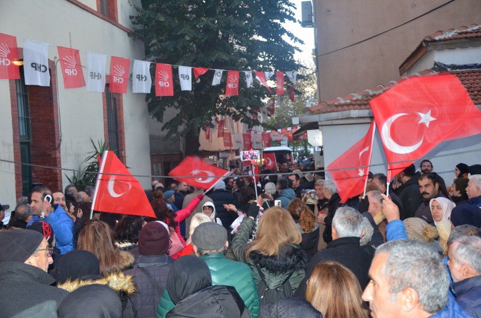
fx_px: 640
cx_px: 240
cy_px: 159
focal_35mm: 48
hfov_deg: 41.2
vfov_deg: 28.0
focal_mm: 32
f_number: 4
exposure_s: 1/60
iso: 800
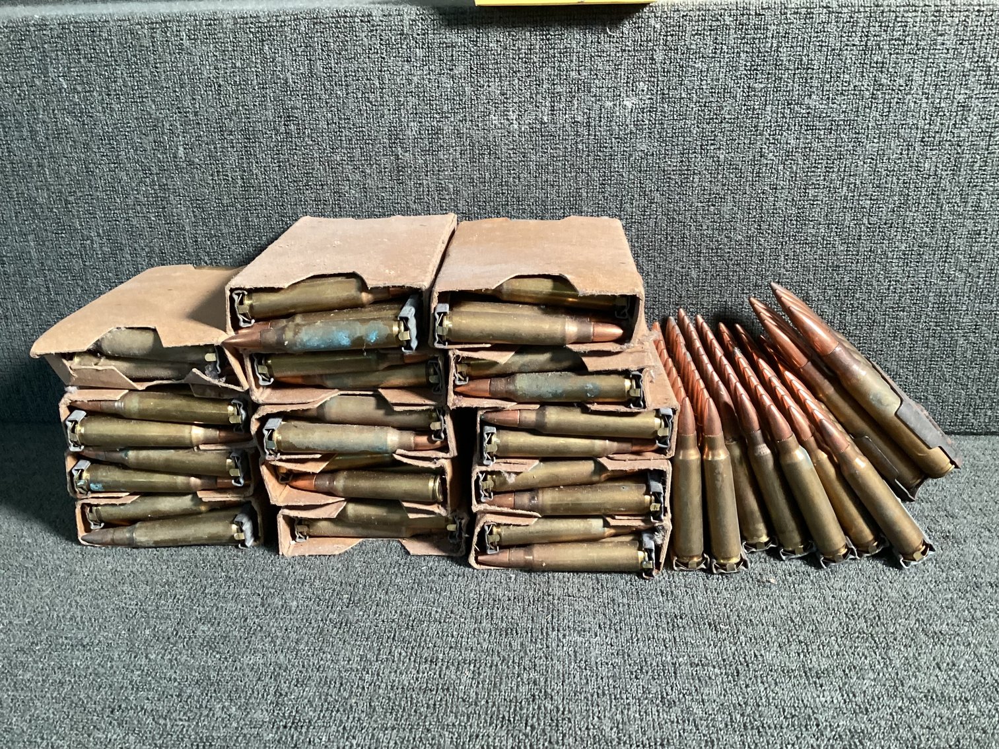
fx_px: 895
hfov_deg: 58.3
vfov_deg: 45.4
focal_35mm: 31
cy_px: 374
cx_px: 500
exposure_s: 1/40
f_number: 2.4
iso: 320
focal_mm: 3.3
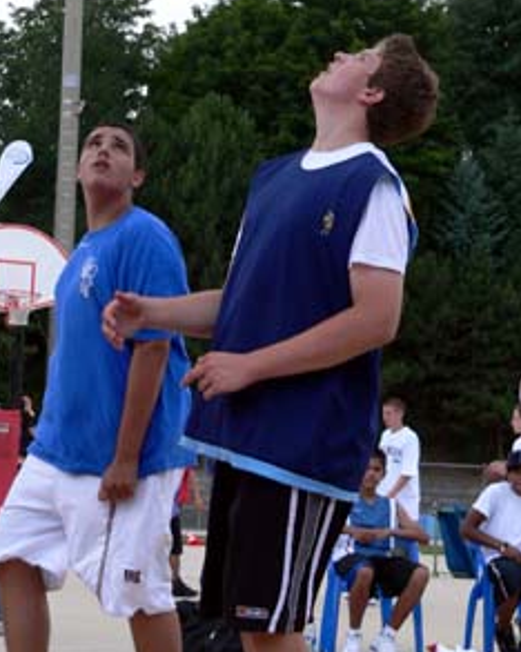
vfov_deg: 17.8
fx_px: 2084
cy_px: 287
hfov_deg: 14.2
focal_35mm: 108
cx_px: 225
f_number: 3.3
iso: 80
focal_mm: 12
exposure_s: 1/500
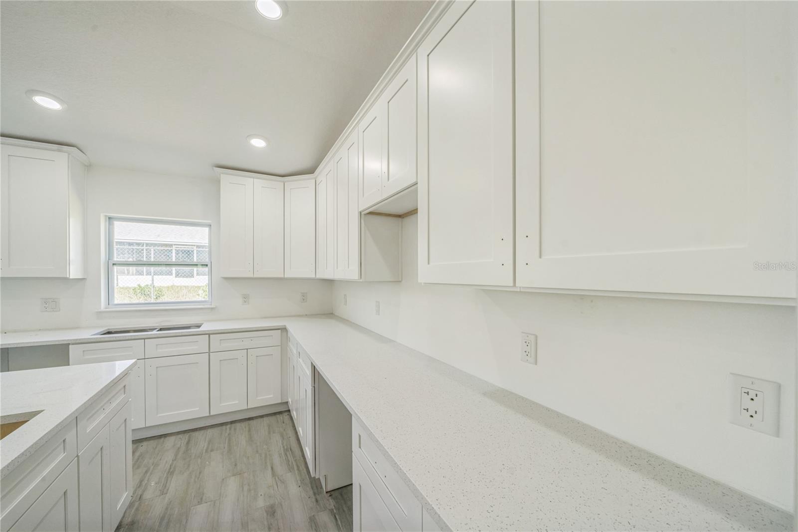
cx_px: 399
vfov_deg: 85.4
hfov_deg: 108.3
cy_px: 266
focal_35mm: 13
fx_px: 288
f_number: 8
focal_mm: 13
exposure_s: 1/125
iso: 320
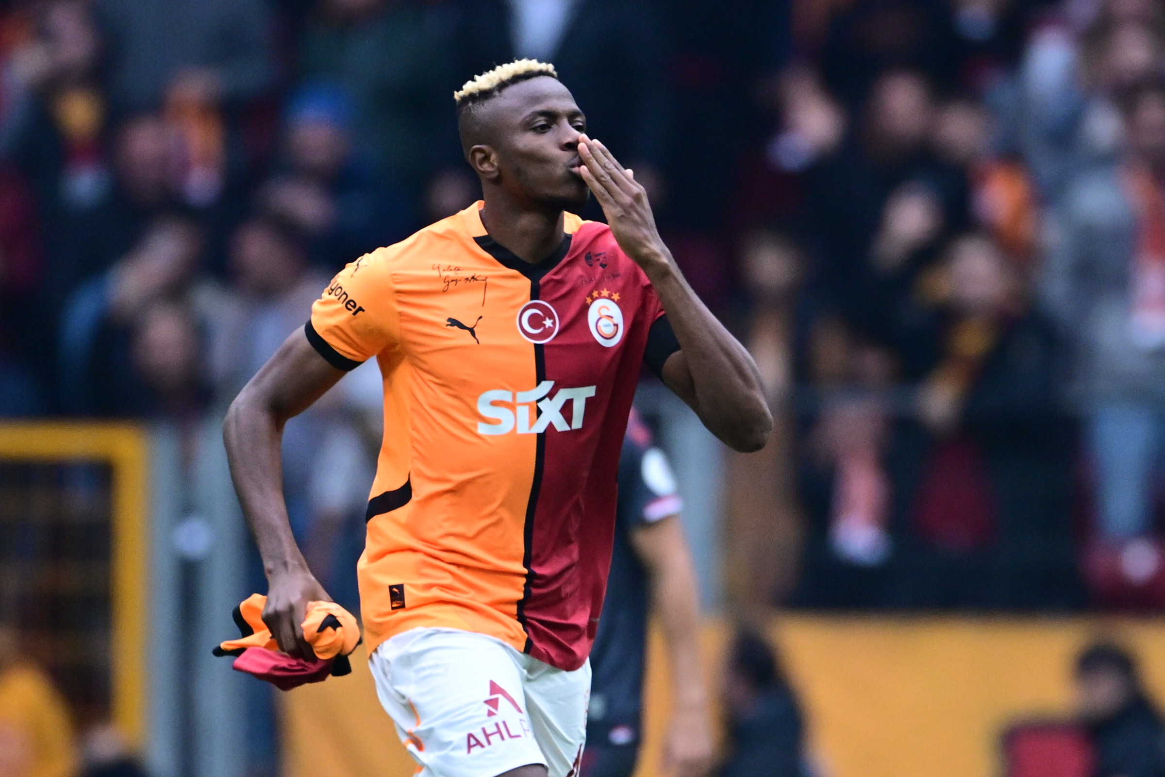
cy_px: 388
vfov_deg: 2.5
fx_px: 18121
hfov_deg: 3.7
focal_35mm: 560
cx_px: 582
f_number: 4
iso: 2000
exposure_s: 1/1250
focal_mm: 560
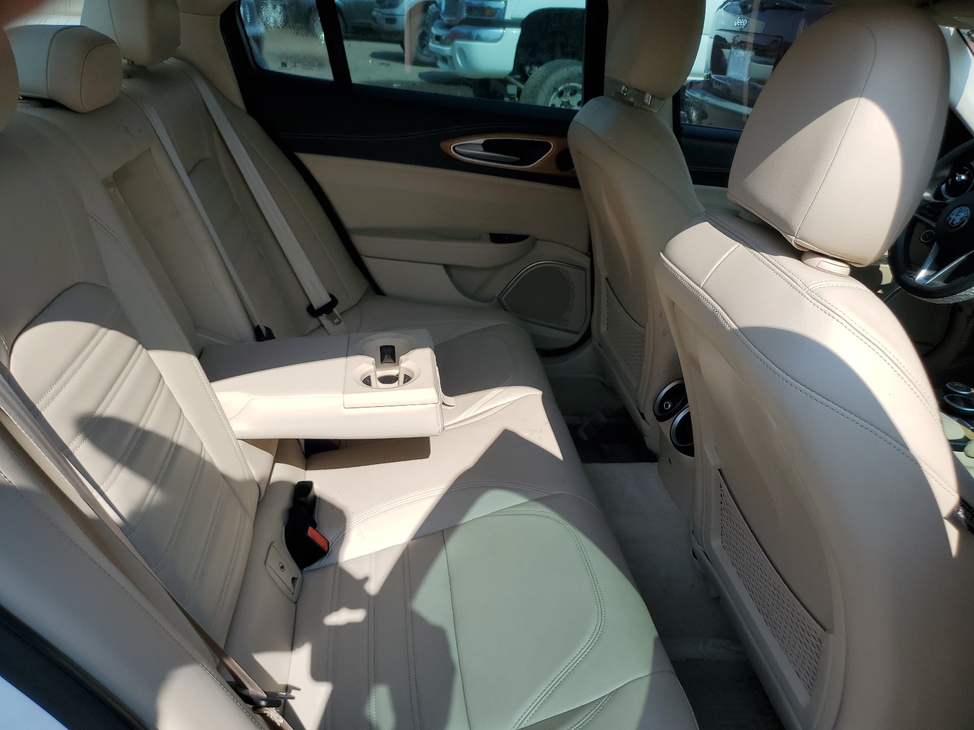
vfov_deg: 53.1
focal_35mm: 26
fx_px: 732
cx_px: 487
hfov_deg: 67.3
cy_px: 365
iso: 50
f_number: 1.5
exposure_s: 1/2500
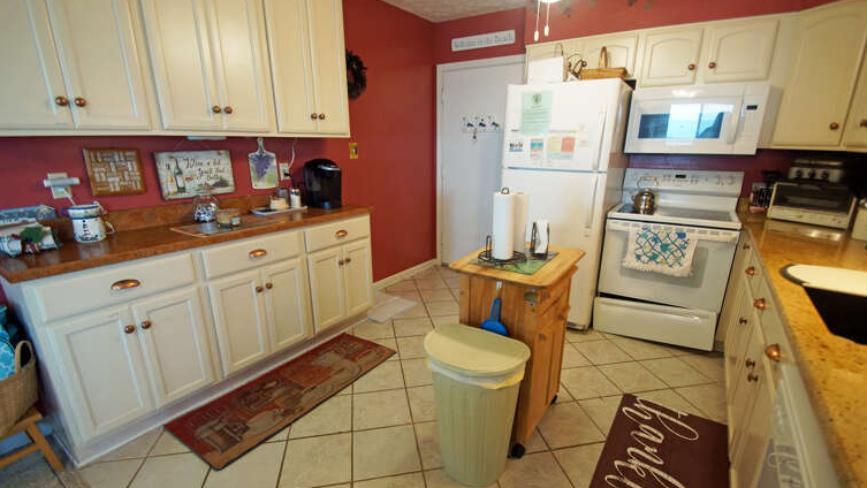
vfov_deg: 67.1
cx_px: 441
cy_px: 259
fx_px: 368
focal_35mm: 16
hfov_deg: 99.3
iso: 640
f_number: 4
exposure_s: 1/60
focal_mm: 10
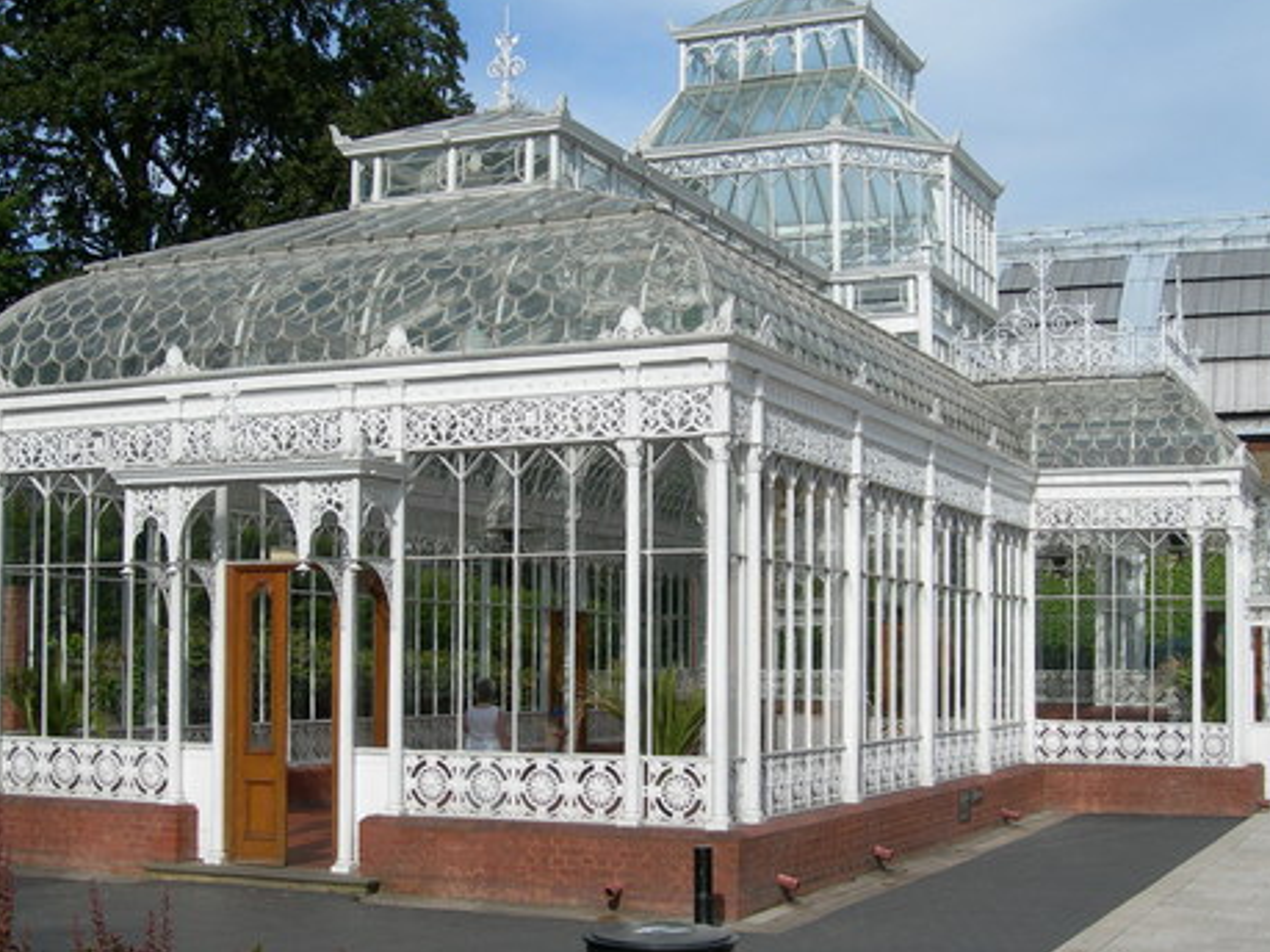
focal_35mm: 53
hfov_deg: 36.2
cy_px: 556
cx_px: 598
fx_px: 1944
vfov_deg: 27.5
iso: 50
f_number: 4.8
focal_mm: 7.8
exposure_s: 1/494
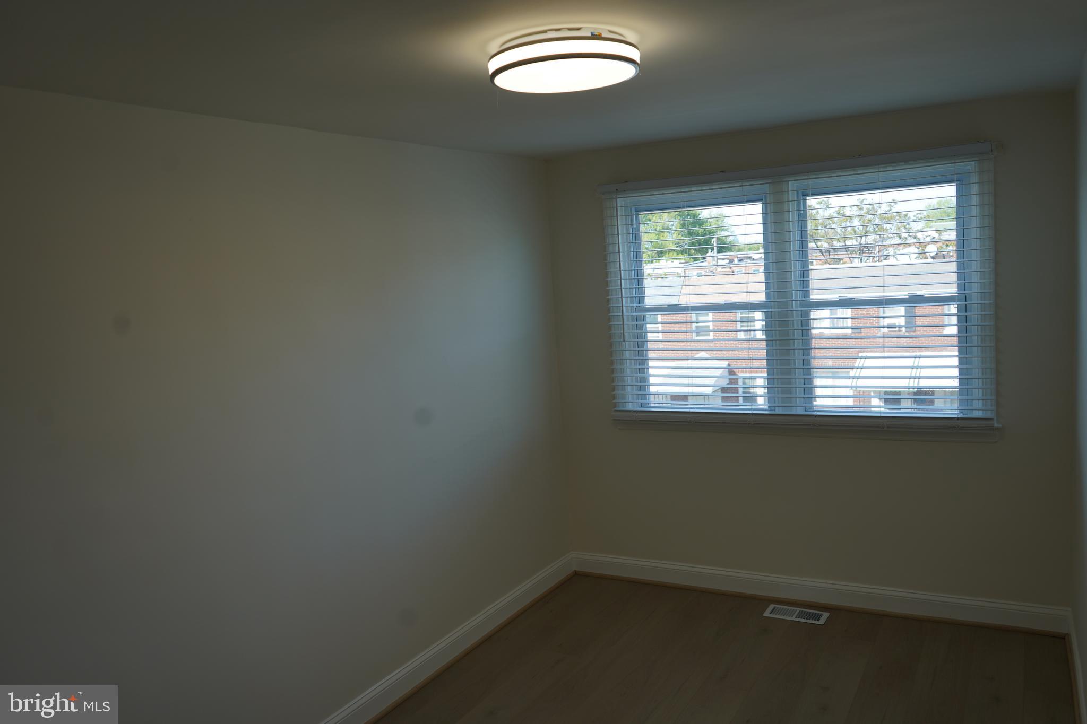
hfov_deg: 65.5
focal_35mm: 28
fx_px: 845
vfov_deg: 46.4
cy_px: 362
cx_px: 544
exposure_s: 1/100
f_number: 5
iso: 100
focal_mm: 28
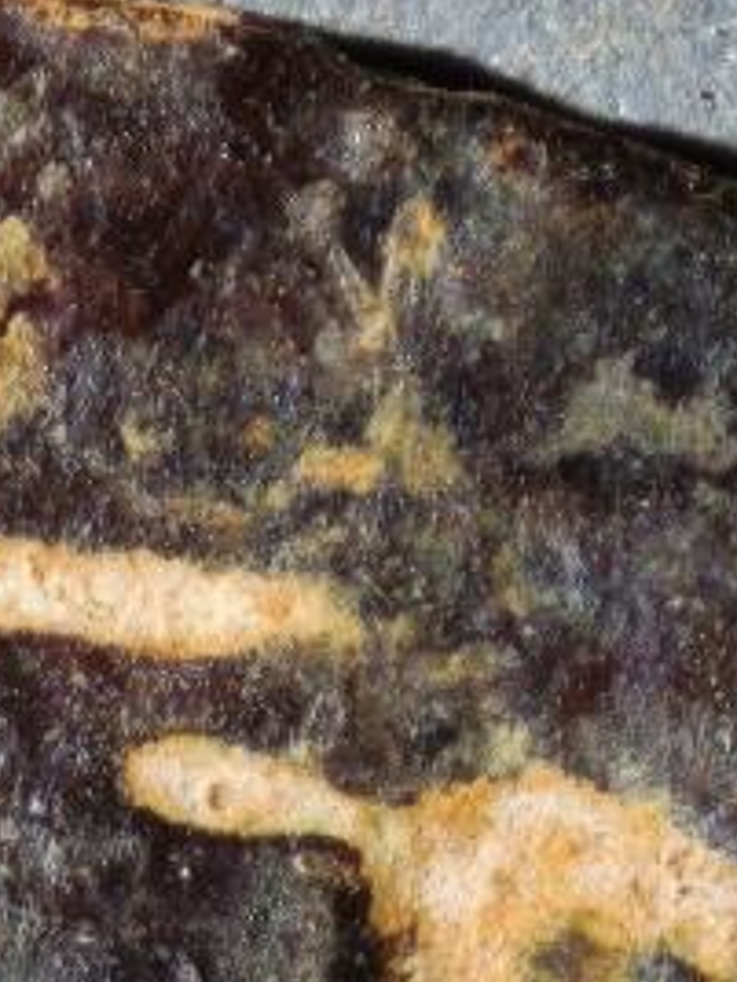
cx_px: -216
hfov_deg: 2.2
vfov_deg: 2.9
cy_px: 1700
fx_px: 19275
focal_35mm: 679
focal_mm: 9
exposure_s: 1/100
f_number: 2
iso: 125
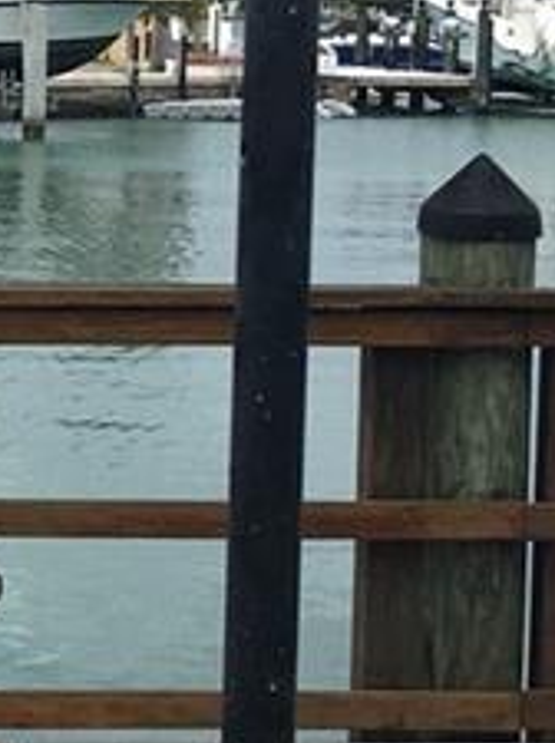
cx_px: -648
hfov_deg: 8.9
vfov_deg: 12.8
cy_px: 357
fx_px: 3323
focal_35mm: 155
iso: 25
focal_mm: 4.15
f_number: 2.2
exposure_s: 1/2404
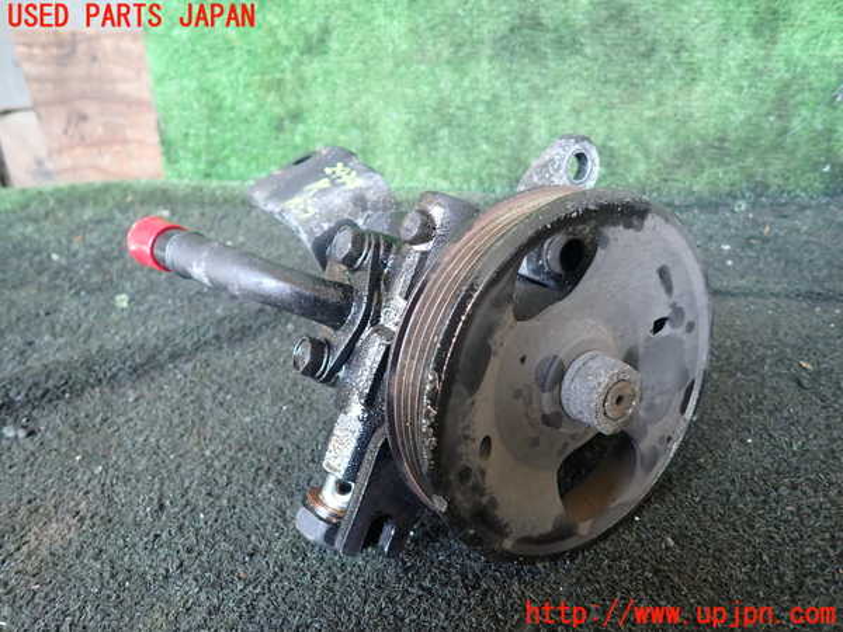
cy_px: 316
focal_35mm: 25
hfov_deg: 69.4
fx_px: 609
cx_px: 422
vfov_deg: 54.9
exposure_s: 1/40
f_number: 2
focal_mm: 4.5
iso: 200
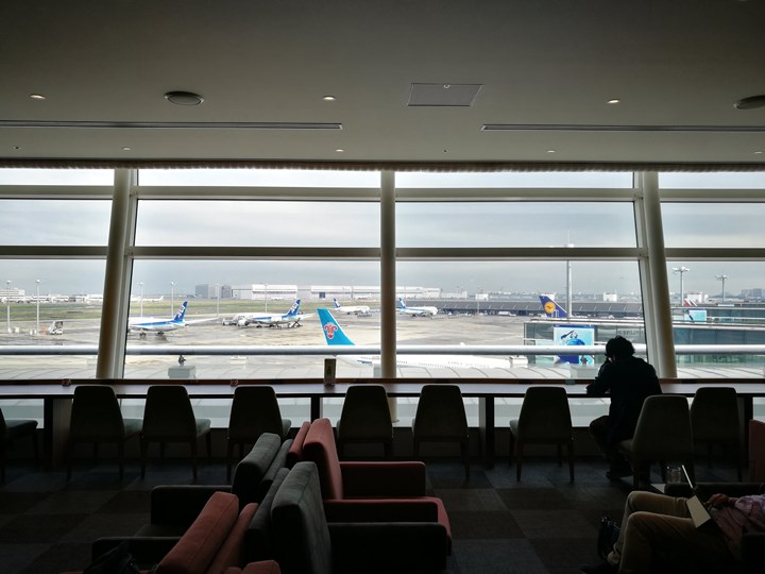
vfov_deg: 51.4
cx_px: 382
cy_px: 287
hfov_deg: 65.3
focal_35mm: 27
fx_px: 597
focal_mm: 4.5
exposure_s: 1/237
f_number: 2.2
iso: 50
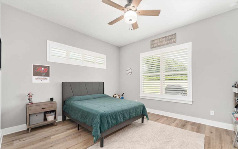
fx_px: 97
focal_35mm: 15
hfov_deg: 101.4
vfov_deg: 74.5
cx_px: 123
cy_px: 83
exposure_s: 1/5
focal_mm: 14
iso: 400
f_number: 8
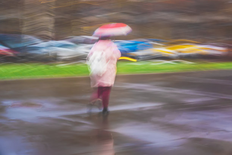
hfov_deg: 23.9
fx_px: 548
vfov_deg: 16.1
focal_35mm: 85
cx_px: 116
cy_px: 78
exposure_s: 1/4
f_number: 11
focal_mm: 85
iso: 200
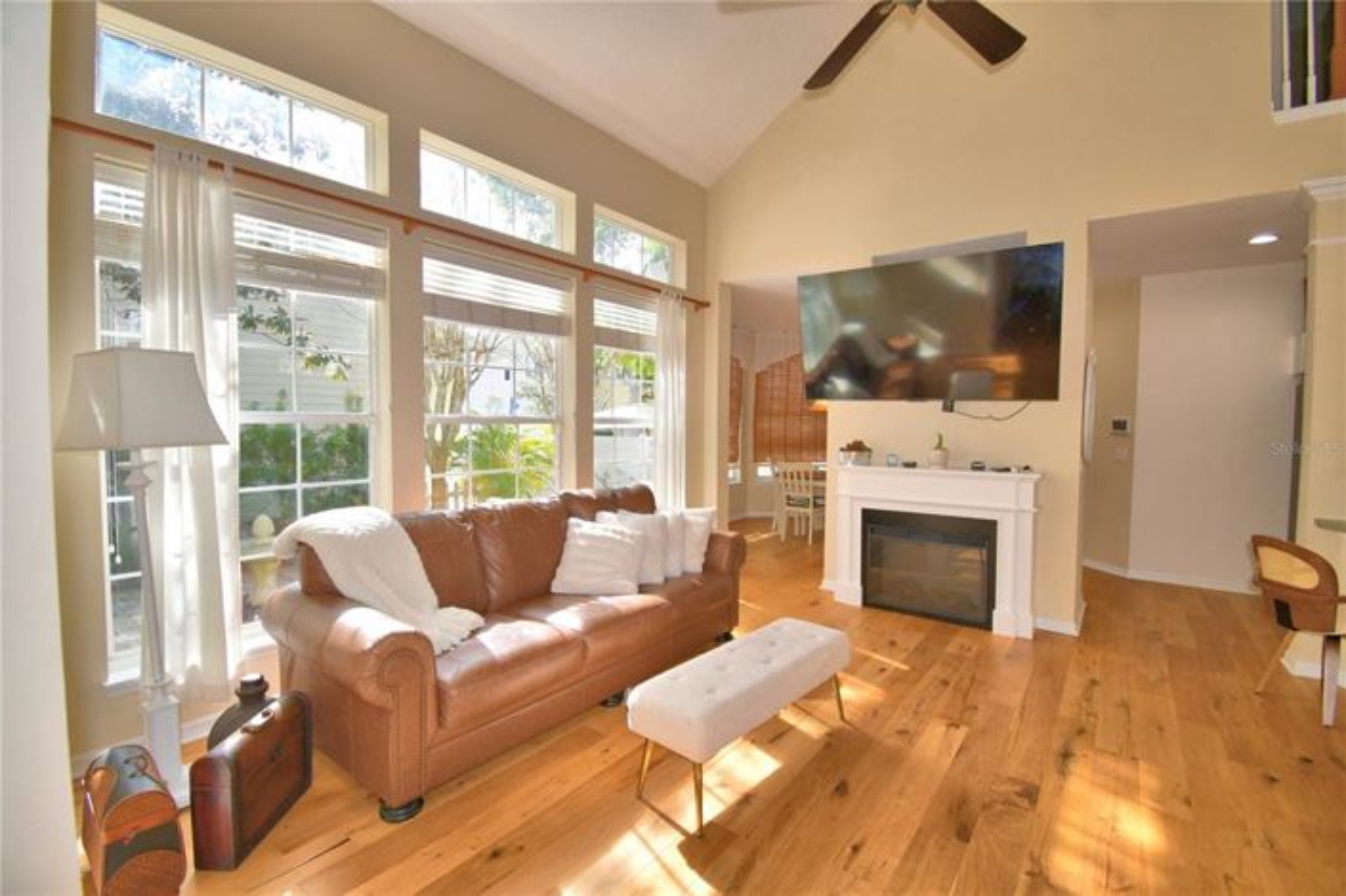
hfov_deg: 100.4
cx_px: 673
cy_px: 448
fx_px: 560
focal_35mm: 15
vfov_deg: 77.2
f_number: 4.5
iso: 100
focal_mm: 10
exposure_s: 1/100
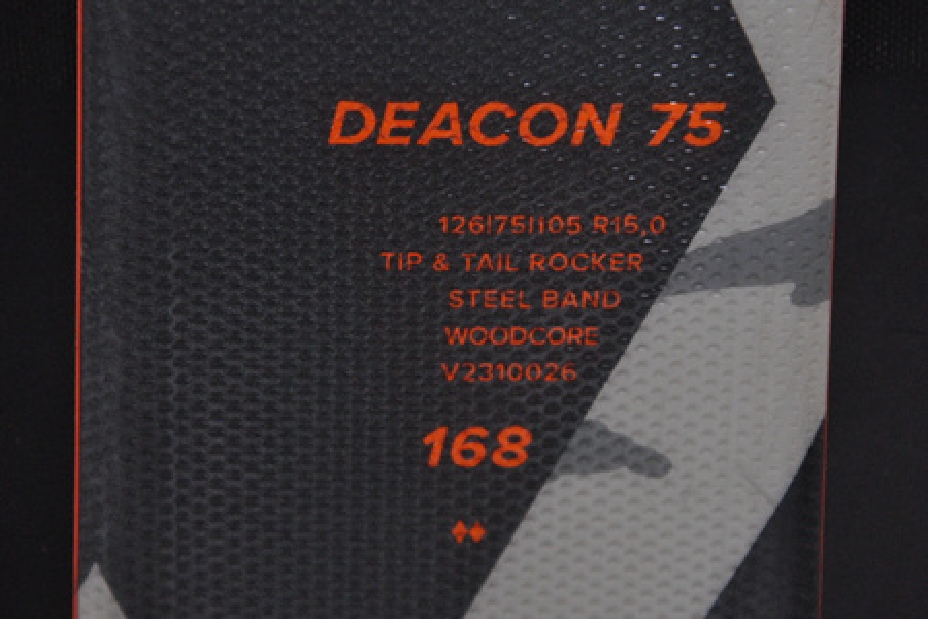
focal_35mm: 158
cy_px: 310
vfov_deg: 8.7
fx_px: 4060
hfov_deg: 13.0
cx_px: 464
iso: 3200
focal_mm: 105
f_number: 8
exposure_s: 1/125
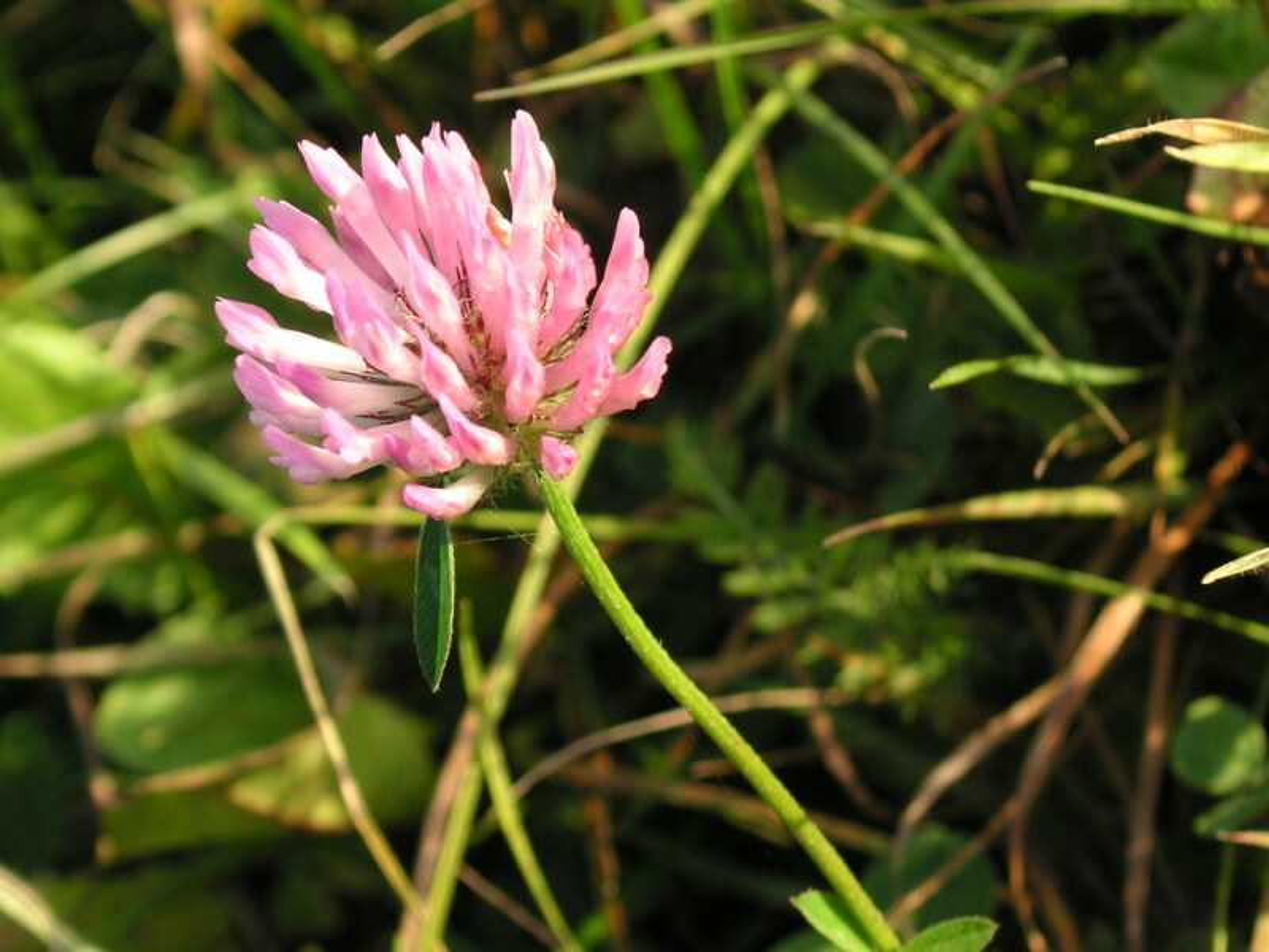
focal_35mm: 88
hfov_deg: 22.3
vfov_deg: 16.8
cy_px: 476
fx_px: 3226
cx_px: 634
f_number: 4.7
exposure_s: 1/90
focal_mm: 14.6
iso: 50
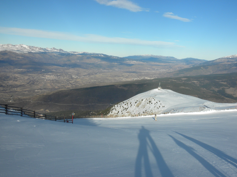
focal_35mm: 38
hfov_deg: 49.0
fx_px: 260
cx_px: 122
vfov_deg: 37.7
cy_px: 90
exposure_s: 1/160
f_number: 10
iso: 64
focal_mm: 6.6
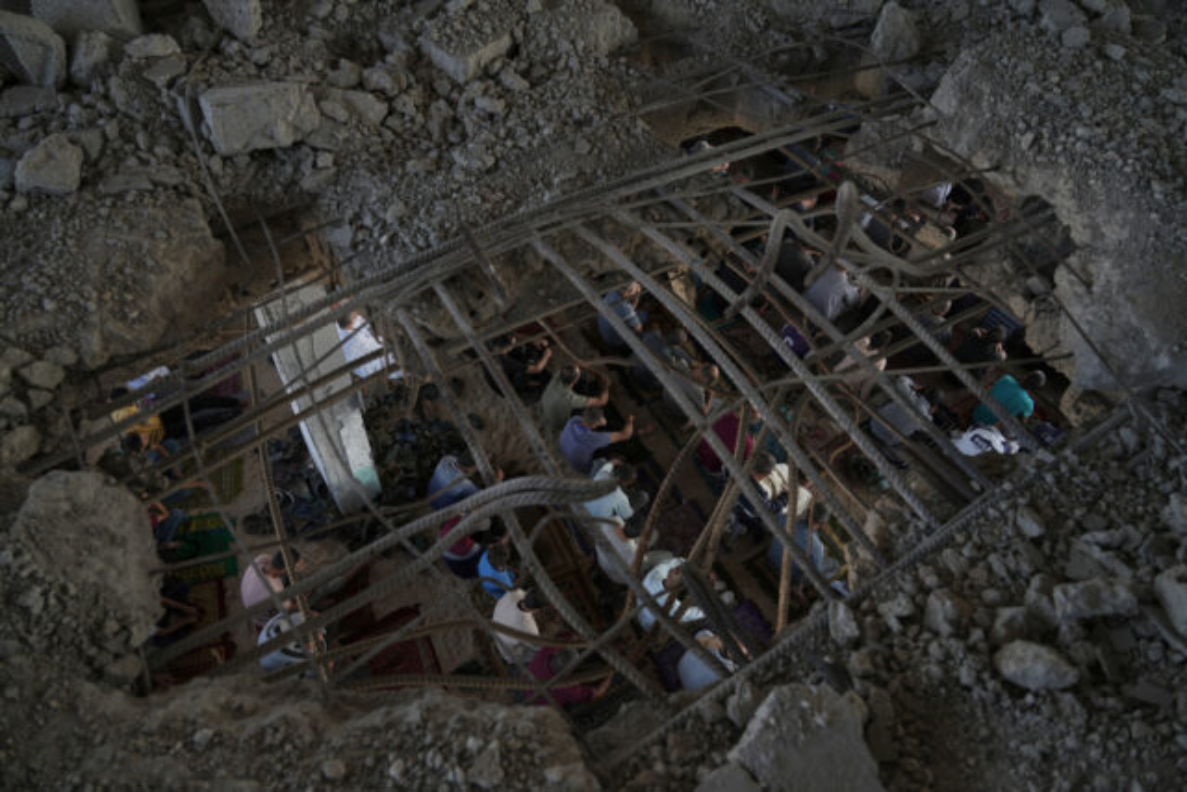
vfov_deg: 53.2
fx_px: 791
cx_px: 594
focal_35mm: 24
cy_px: 396
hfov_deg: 73.7
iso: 200
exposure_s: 1/400
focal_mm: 24
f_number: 4
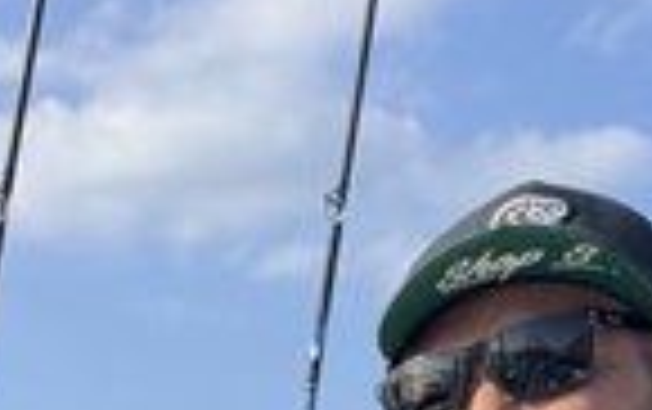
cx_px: -391
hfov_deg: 16.5
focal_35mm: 112
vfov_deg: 10.1
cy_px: 1023
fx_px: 1992
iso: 80
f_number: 1.78
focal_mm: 6.76
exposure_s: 1/2710
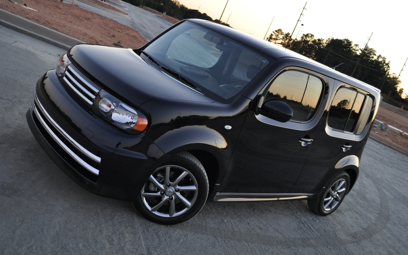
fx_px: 411
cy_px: 124
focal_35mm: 37
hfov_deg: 52.7
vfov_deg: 34.4
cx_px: 205
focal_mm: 24
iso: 800
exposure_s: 1/40
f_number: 4
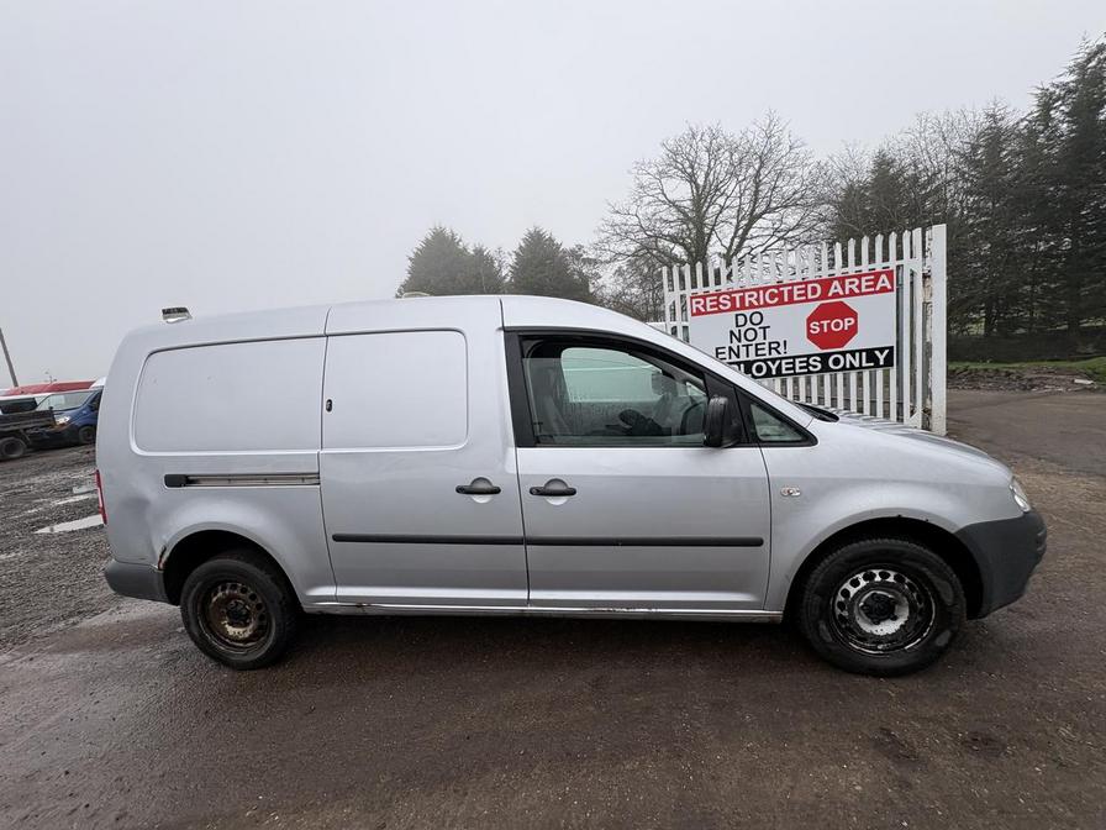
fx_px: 447
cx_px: 553
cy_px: 415
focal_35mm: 14
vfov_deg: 85.7
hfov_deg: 102.1
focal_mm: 2.22
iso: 40
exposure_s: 1/756
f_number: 2.2
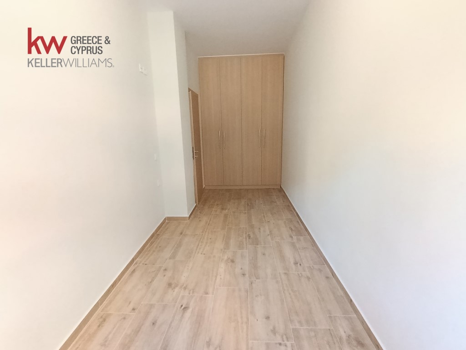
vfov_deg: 81.7
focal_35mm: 15
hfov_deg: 98.2
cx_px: 233
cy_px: 175
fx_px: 202
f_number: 2.2
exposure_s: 1/33.3
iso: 774
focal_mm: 1.65
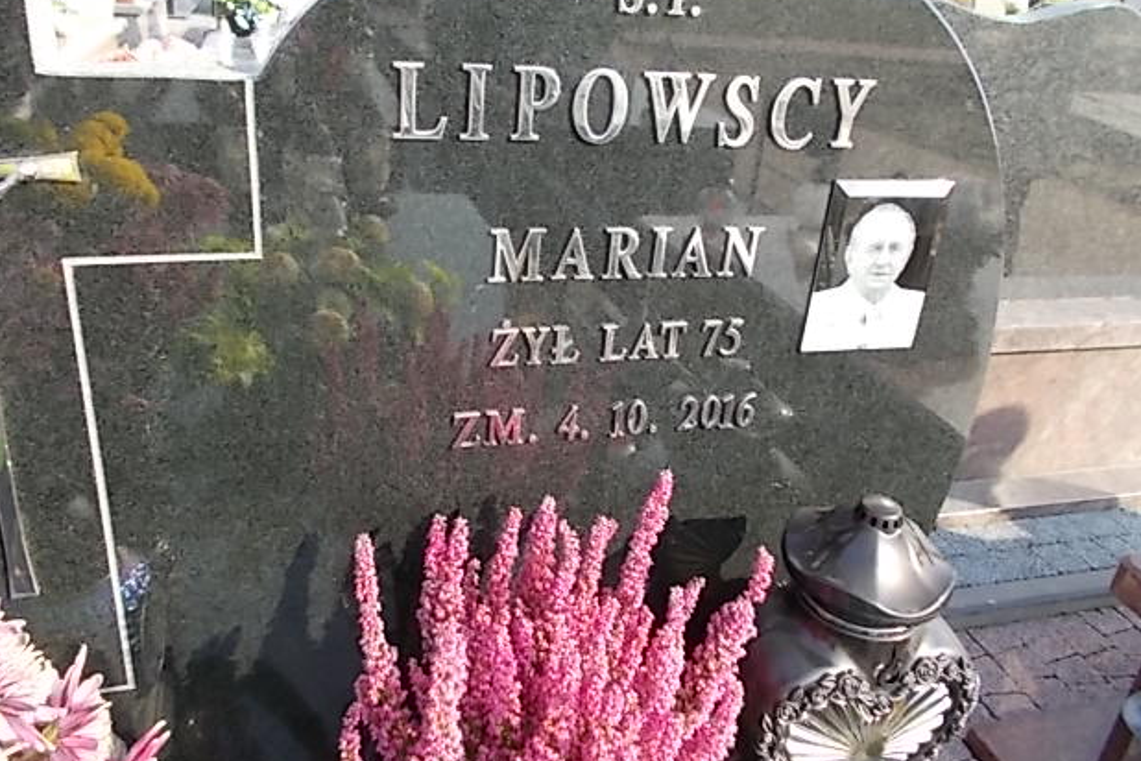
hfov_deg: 65.5
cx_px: 554
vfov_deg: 46.3
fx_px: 887
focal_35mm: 28
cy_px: 327
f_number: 3.2
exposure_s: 1/250
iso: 80
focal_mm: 4.6
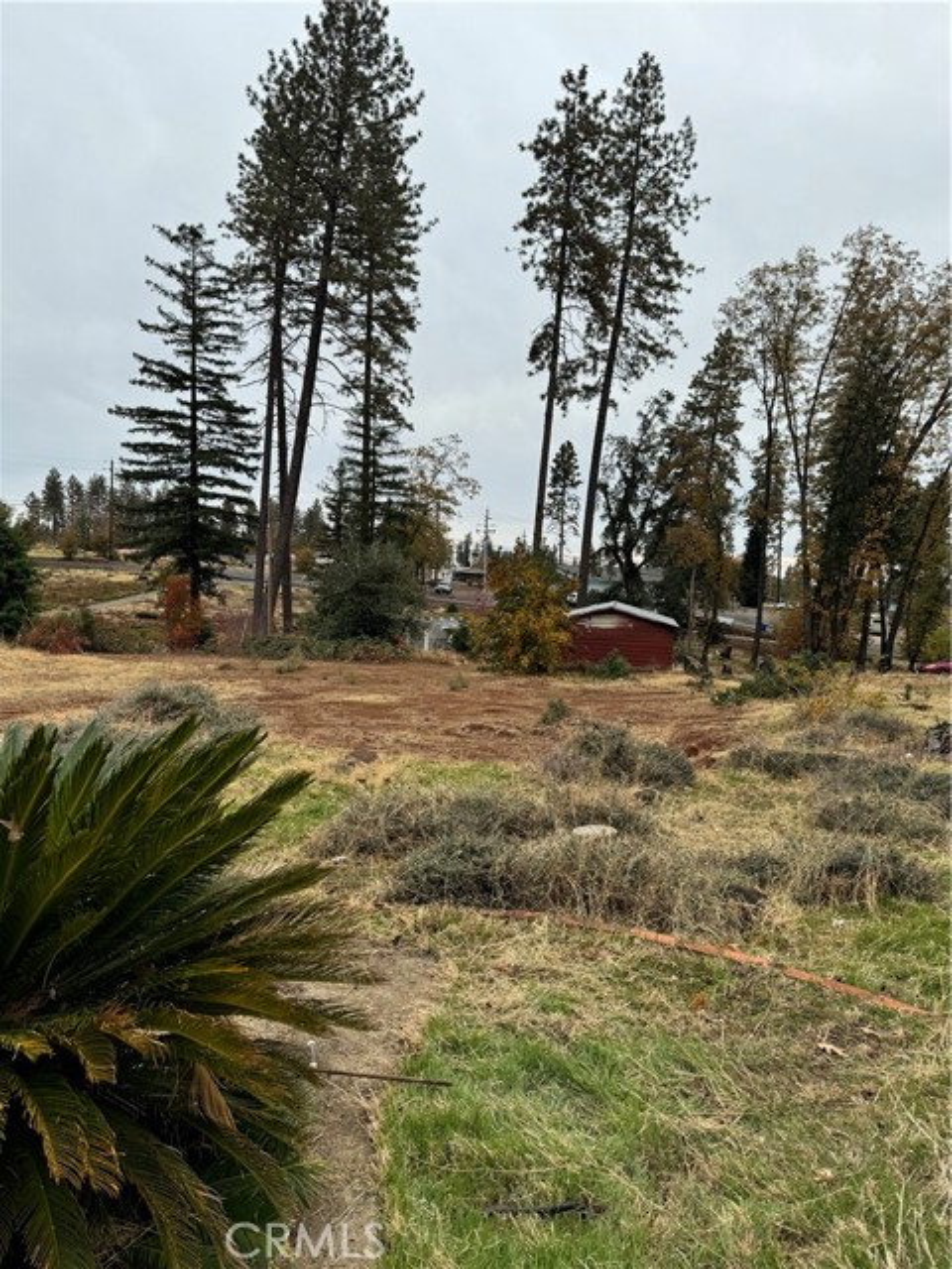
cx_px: 476
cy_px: 634
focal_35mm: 24
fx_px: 880
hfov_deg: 56.8
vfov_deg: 71.6
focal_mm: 6.76
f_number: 1.78
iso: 80
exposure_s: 1/1818
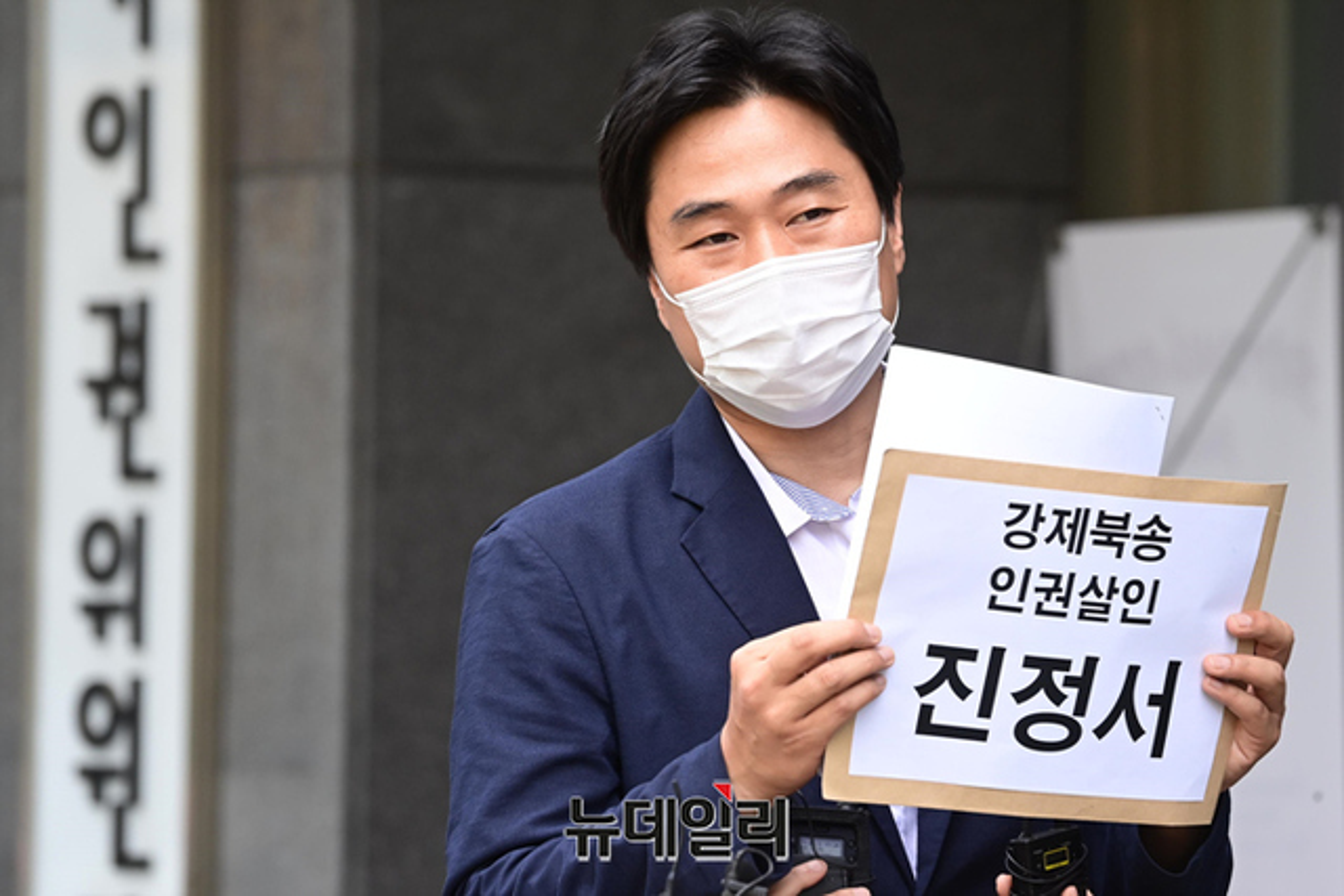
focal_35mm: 300
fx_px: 11202
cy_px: 448
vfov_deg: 4.6
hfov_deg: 6.9
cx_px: 672
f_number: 8
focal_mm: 300
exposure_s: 1/400
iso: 1000
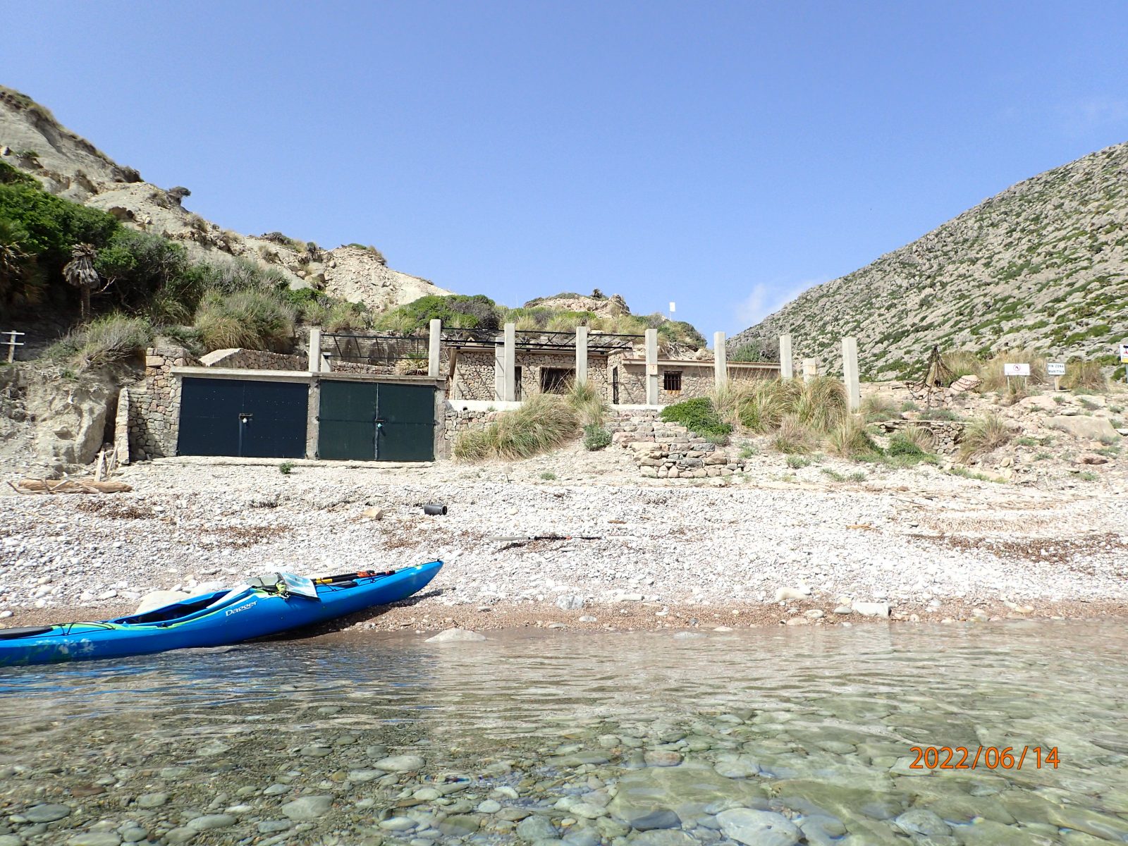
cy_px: 423
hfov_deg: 69.4
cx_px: 564
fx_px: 815
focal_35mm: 25
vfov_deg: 54.9
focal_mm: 4.5
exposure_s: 1/200
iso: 100
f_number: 8
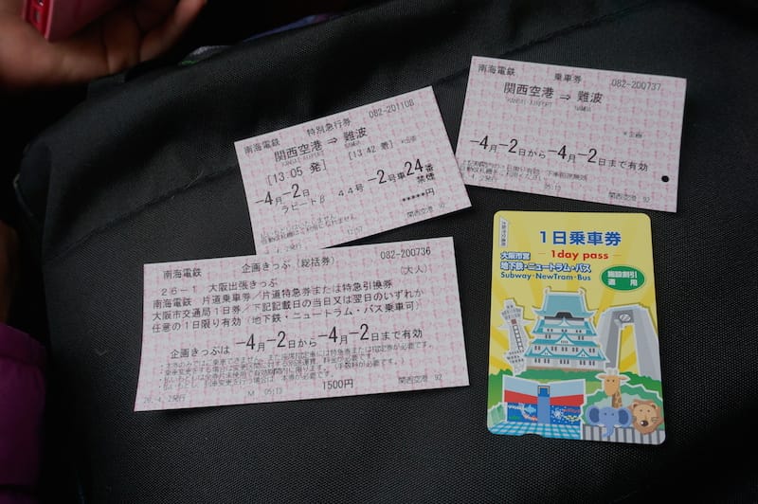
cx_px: 379
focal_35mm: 34
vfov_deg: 38.3
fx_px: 726
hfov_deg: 55.1
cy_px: 252
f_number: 6.3
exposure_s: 1/100
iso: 100
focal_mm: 23
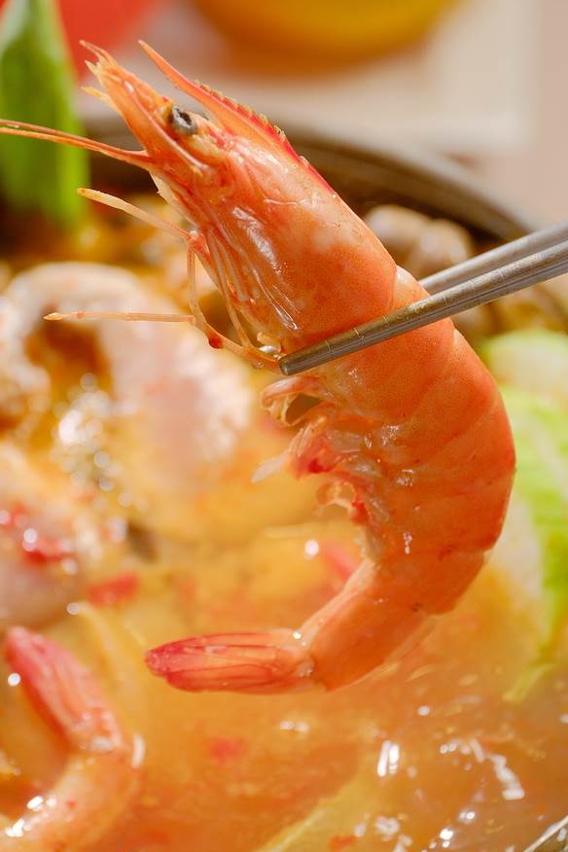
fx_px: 2934
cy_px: 381
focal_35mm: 124
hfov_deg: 11.0
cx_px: 182
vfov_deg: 16.5
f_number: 3.2
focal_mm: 50
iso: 400
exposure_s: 1/350
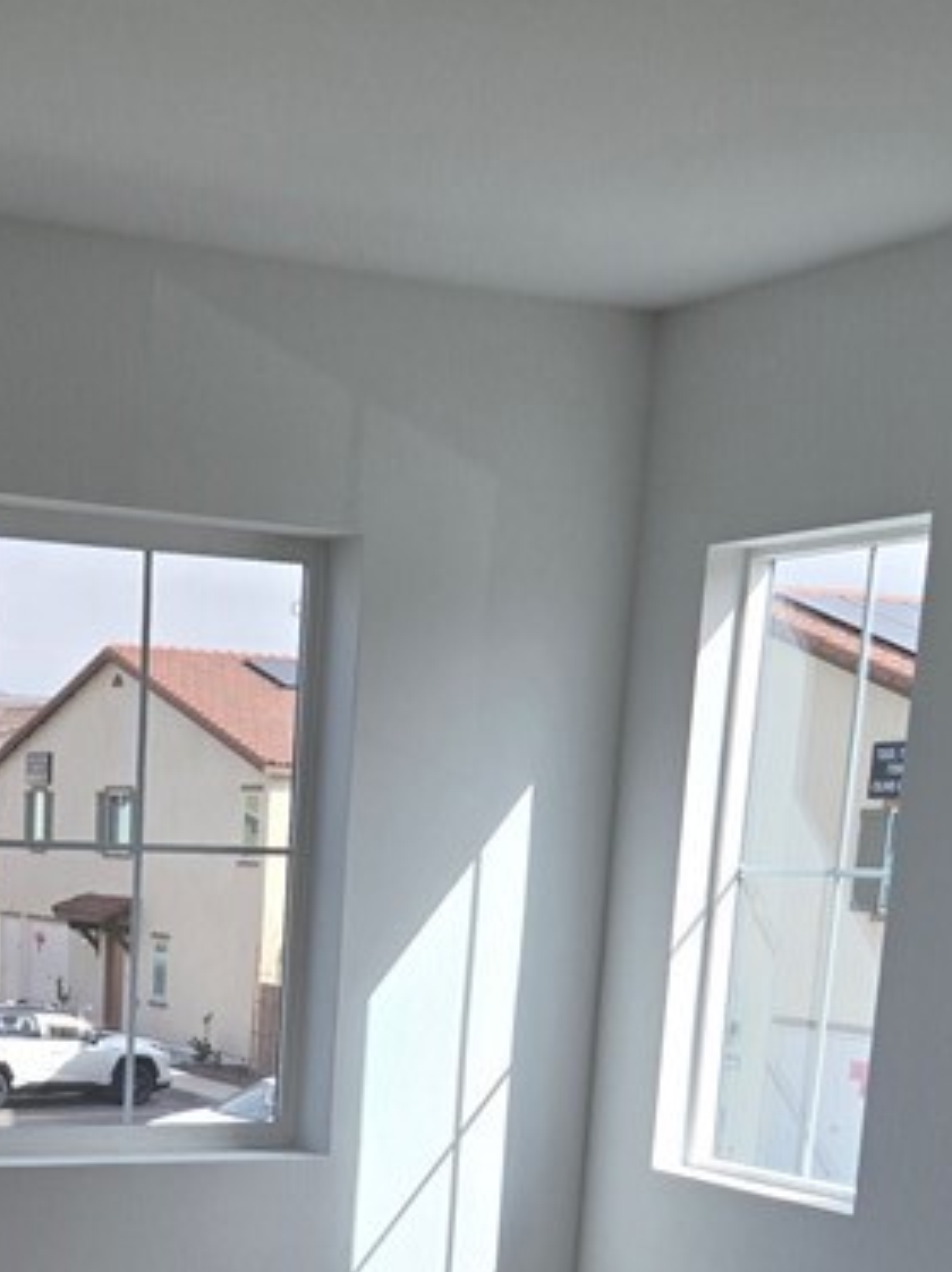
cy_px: 1384
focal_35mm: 63
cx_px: 65
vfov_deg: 28.1
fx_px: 2313
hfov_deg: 22.6
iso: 80
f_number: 1.8
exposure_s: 1/1429
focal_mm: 5.4
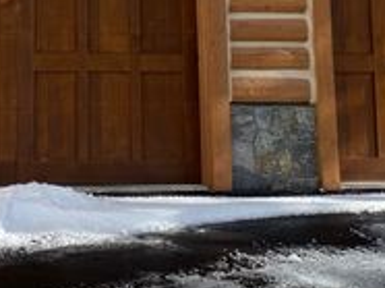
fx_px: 933
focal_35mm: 84
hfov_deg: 22.6
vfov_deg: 16.3
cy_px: -114
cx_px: 25
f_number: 1.8
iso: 32
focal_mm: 4.25
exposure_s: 1/1395
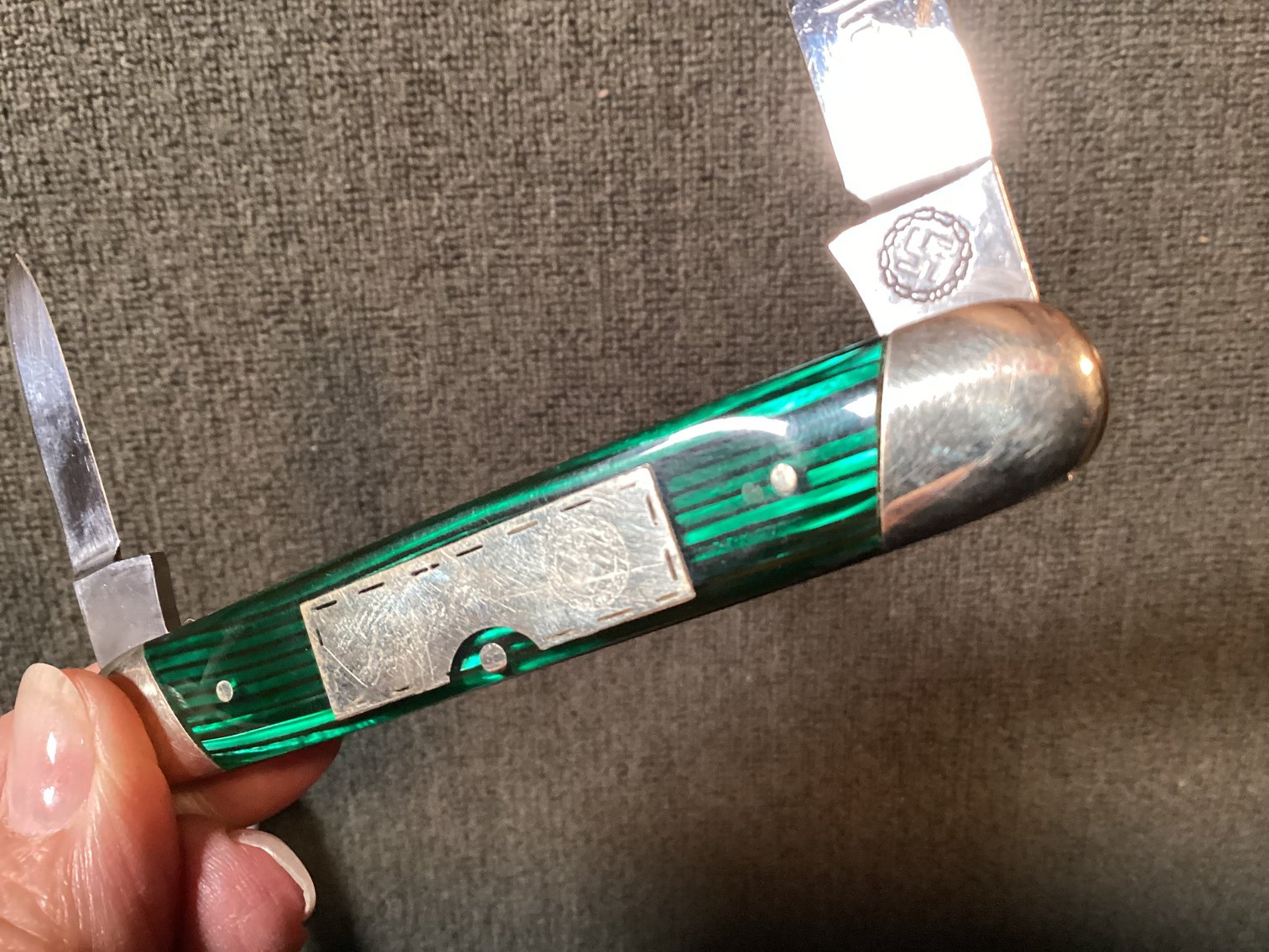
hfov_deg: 58.3
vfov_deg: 45.4
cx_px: 634
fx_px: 1137
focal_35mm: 31
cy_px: 476
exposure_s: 1/60
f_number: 2.4
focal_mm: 3.3
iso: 250
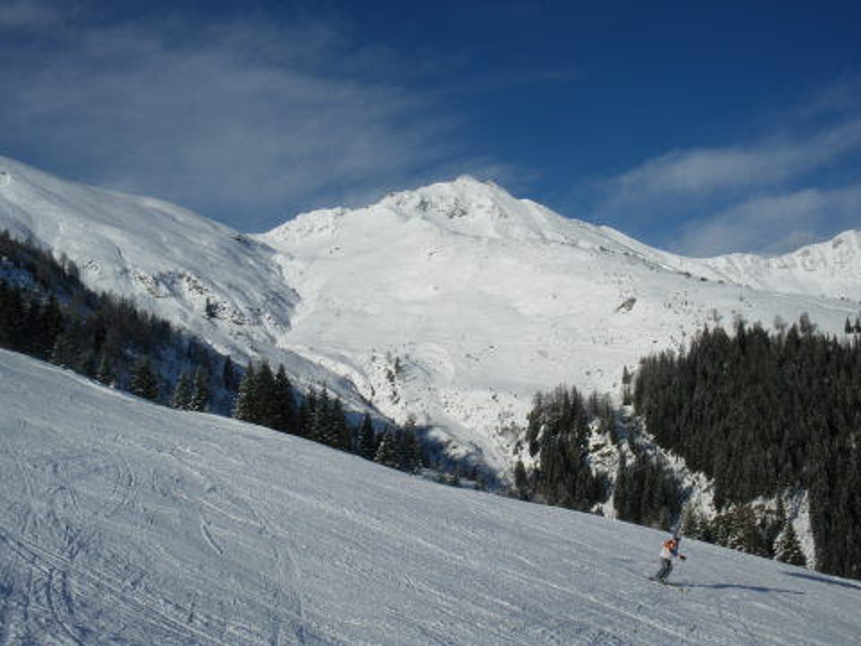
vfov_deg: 39.7
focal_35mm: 36
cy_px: 323
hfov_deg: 51.4
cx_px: 430
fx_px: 895
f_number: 5.4
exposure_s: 1/1000
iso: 64
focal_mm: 6.3
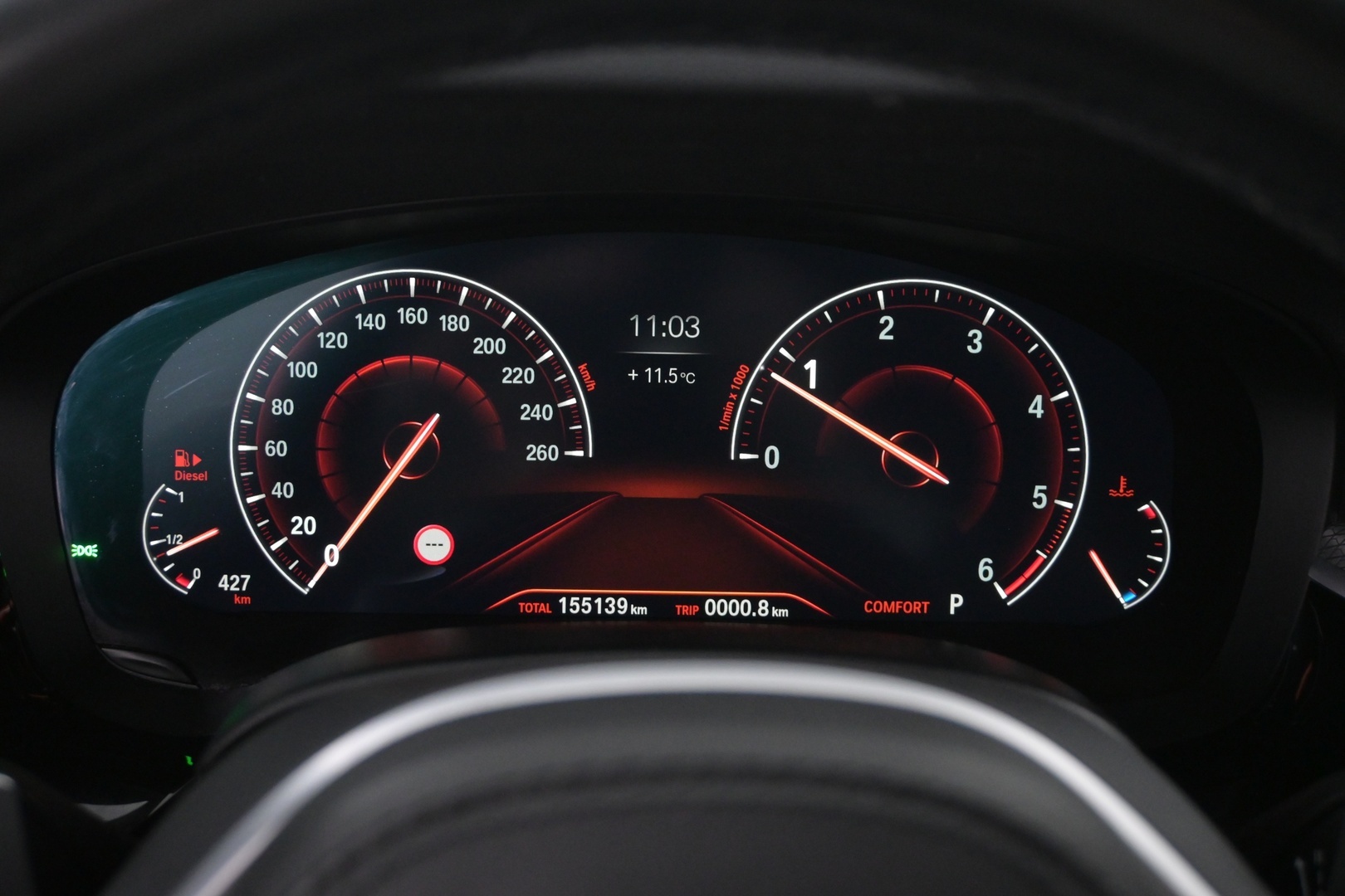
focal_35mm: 41
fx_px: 1541
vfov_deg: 32.4
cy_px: 448
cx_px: 672
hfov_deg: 47.2
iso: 3200
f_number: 4.5
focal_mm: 27.5
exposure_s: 1/40
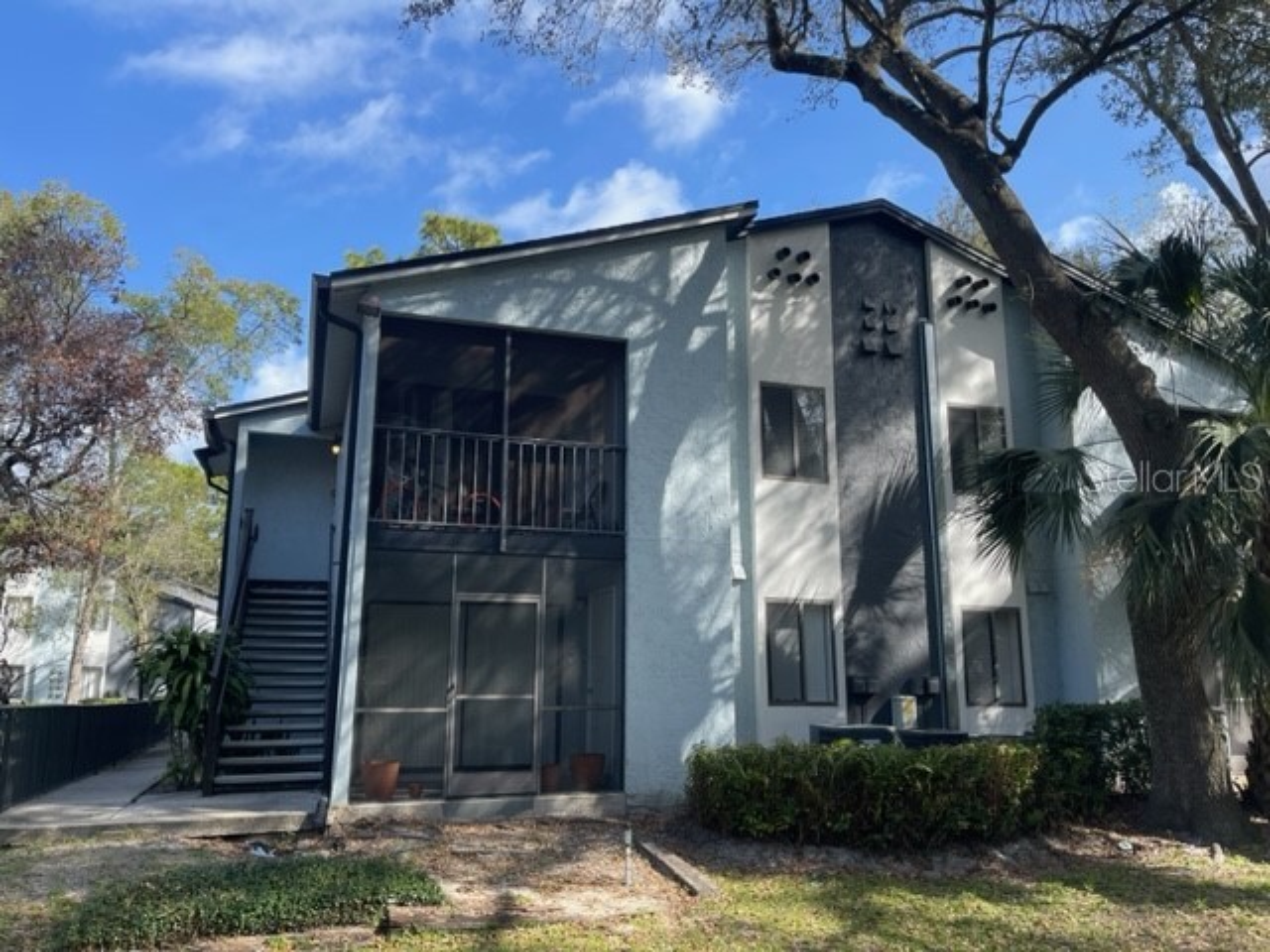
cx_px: 635
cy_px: 476
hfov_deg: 67.3
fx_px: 954
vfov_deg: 53.1
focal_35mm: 26
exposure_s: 1/994
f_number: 1.6
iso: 32
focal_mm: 5.1
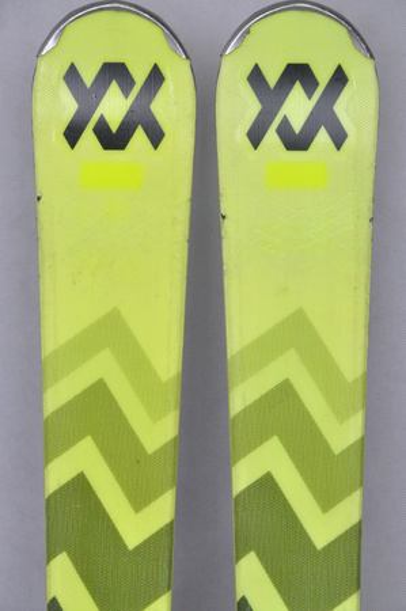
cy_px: 306
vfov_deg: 13.1
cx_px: 203
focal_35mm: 158
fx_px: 2670
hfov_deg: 8.7
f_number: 9.5
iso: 3200
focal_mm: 105
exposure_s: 1/125
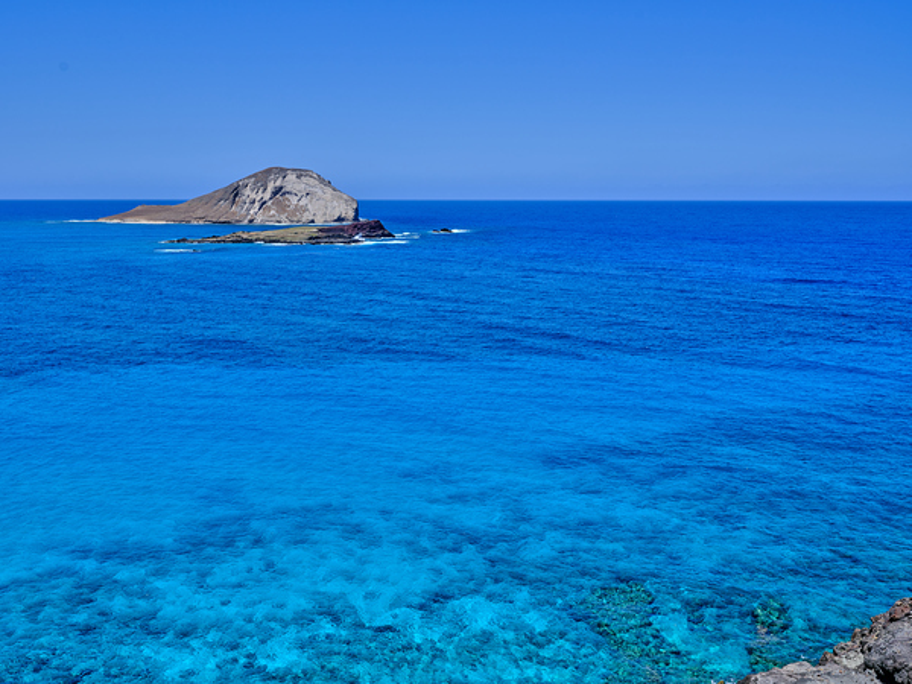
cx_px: 456
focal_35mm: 36
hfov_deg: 51.4
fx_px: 948
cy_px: 342
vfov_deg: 39.7
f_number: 16
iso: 250
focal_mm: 45
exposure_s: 1/160
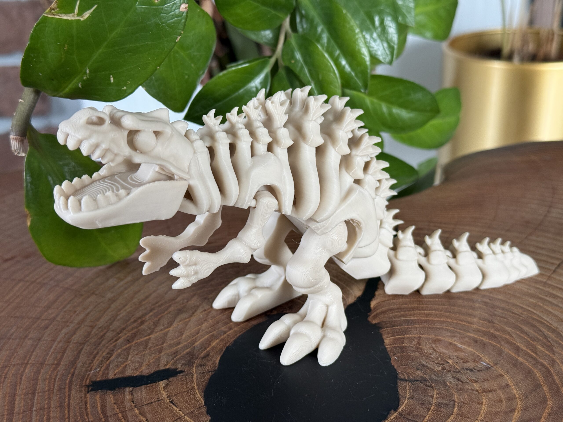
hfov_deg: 39.7
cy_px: 211
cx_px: 282
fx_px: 781
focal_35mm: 48
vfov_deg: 30.3
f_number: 1.78
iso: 125
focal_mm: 6.76
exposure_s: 1/60
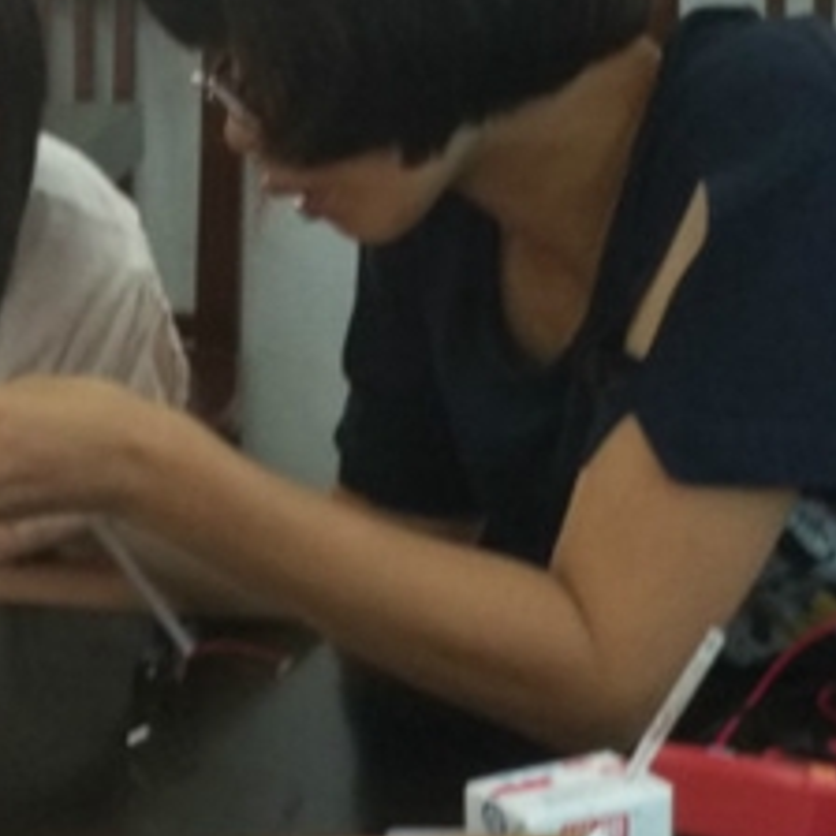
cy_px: 77
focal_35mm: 65
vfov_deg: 25.6
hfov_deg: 25.4
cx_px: 26
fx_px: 1776
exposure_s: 1/33
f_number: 2
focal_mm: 4.12
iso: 276
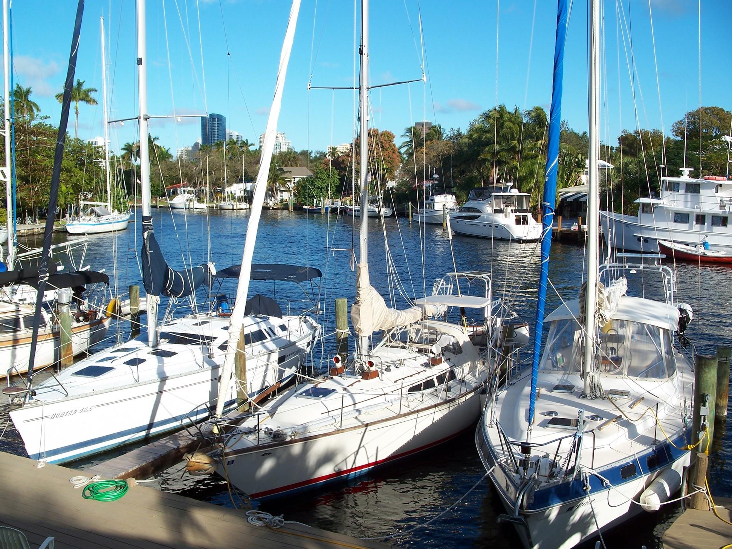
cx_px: 363
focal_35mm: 39
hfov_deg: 47.9
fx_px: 825
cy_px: 284
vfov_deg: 36.8
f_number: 4
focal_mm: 7.8
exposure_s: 1/500
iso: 64
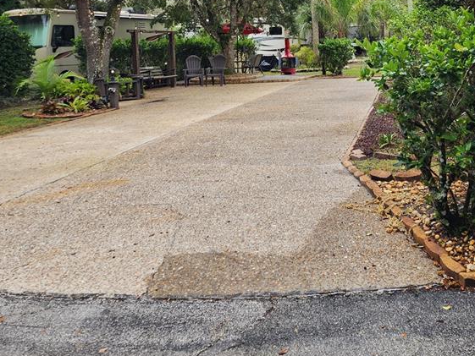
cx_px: 257
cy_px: 68
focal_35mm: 42
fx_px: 576
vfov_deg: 33.3
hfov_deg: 44.7
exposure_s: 1/211
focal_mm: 6.4
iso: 12
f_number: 1.8
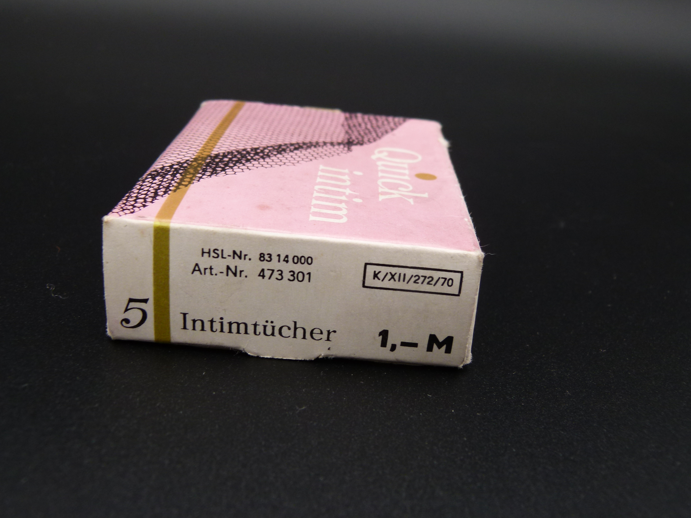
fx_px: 739
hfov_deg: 50.1
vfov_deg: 38.7
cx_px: 352
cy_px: 253
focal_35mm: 37
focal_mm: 6.5
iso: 100
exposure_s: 1/60
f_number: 3.1
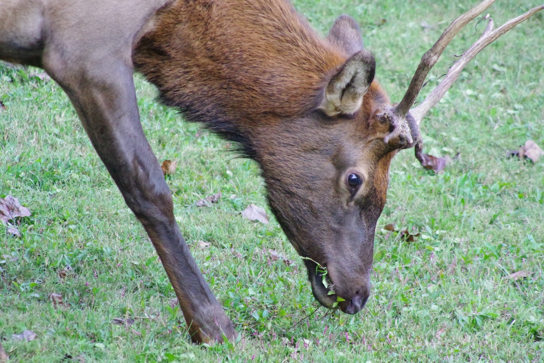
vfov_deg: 2.5
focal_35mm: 546
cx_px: 272
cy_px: 182
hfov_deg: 3.8
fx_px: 8250
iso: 10000
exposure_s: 1/400
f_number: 8
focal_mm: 364
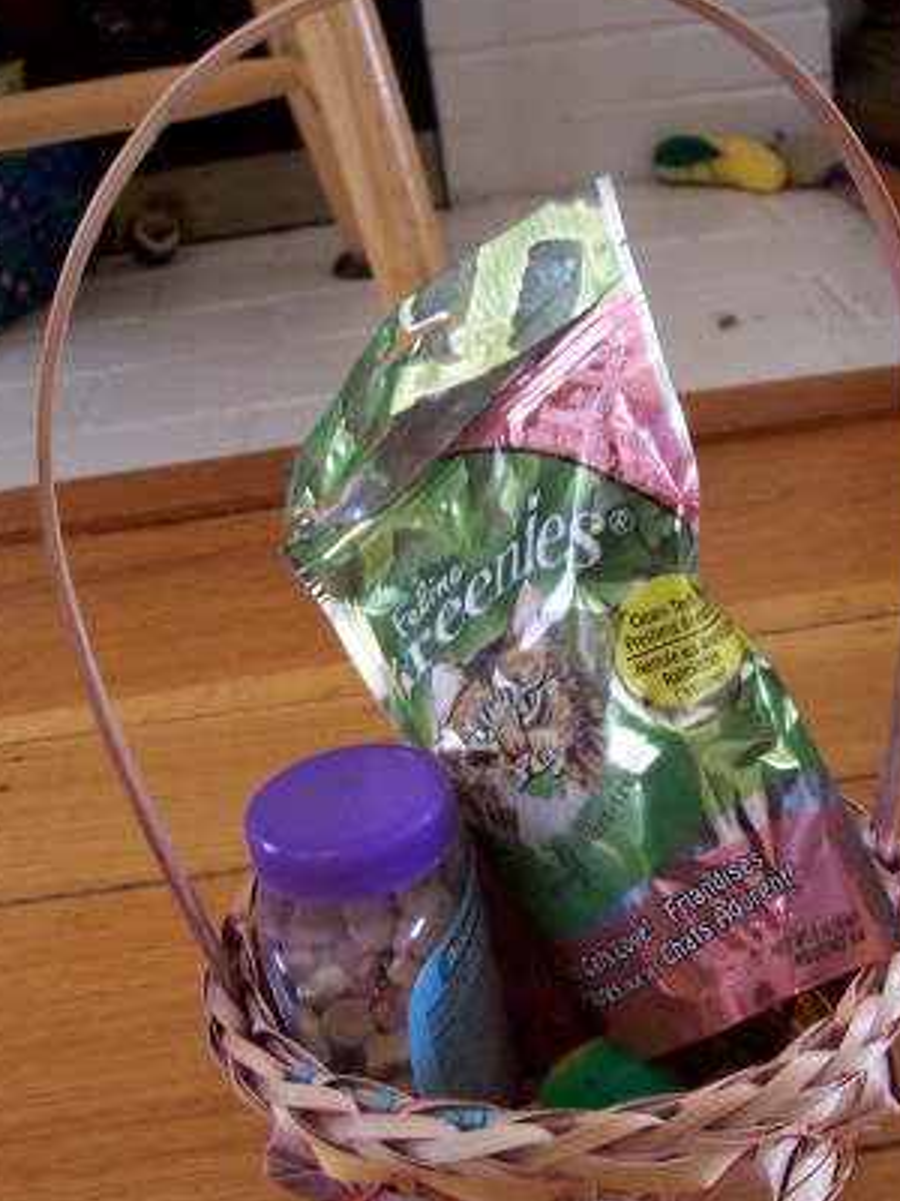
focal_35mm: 47
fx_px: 1629
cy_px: 646
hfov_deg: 30.9
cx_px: 502
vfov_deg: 40.4
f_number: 2.8
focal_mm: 5.6
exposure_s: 1/20
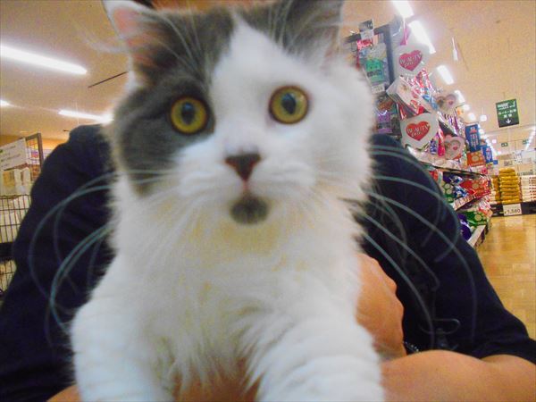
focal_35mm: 26
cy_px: 201
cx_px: 268
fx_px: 403
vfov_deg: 53.1
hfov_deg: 67.3
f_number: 3.2
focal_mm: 4.6
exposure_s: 1/80
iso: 800
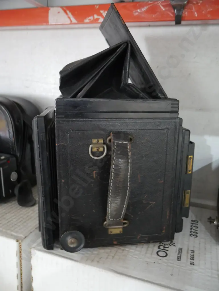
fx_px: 253
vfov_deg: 59.9
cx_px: 110
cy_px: 146
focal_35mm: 30
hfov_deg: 46.8
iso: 3200
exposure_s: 1/30
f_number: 3.6
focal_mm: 15
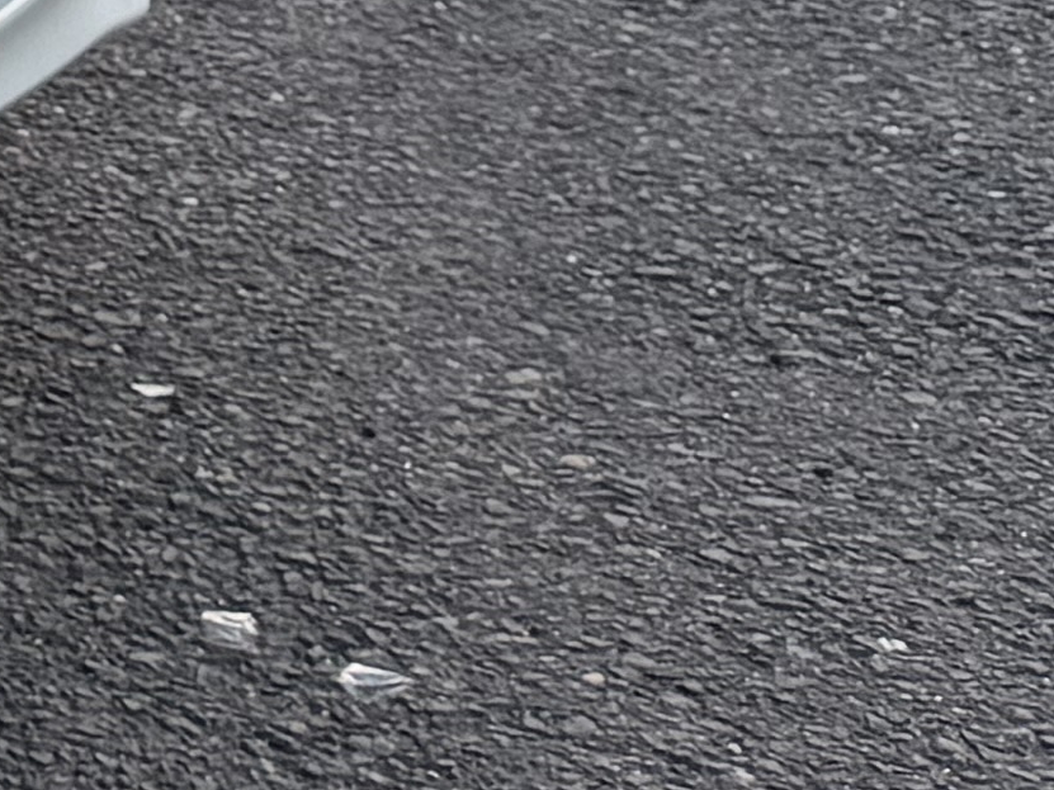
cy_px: -1130
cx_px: -2056
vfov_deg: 8.2
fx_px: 5023
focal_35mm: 165
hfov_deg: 9.5
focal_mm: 6.76
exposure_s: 1/898
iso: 80
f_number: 1.78
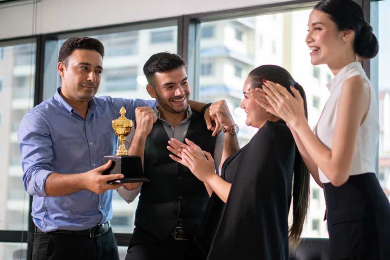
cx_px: 195
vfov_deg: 18.2
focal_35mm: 75
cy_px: 130
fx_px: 813
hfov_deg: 27.0
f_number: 1.8
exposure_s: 1/125
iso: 200
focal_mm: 50
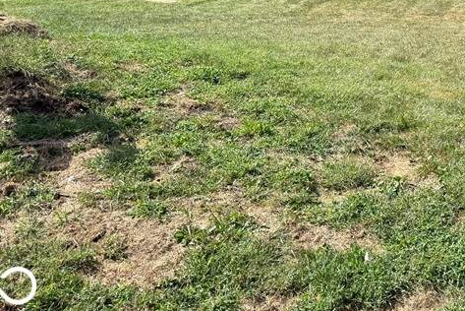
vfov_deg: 23.7
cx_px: 410
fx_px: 698
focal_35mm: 54
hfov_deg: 34.9
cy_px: -24
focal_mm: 6.76
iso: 80
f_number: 1.78
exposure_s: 1/2801
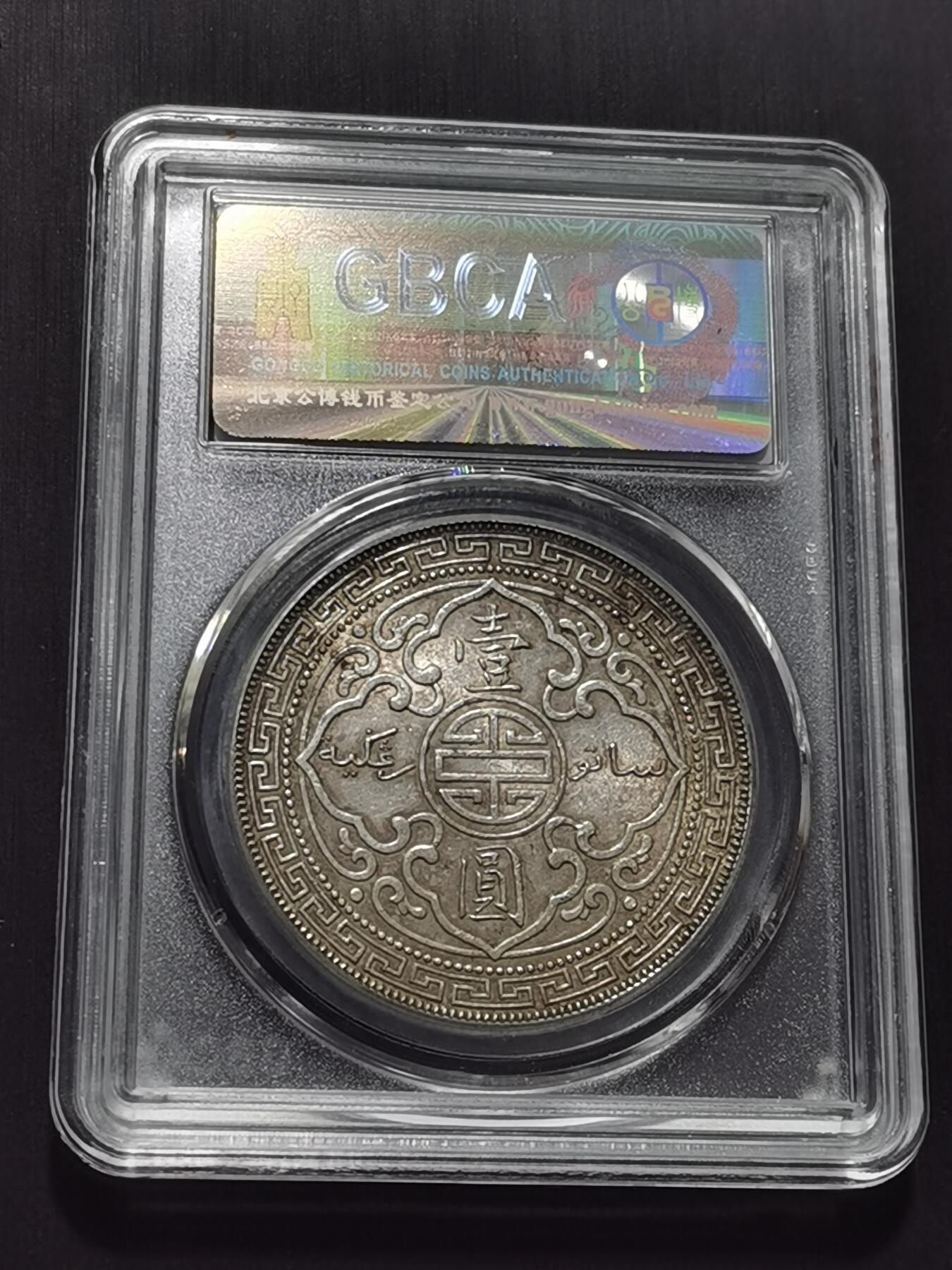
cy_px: 635
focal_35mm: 81
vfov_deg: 24.1
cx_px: 476
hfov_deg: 18.2
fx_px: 2970
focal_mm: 5.58
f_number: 1.8
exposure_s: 1/172
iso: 50
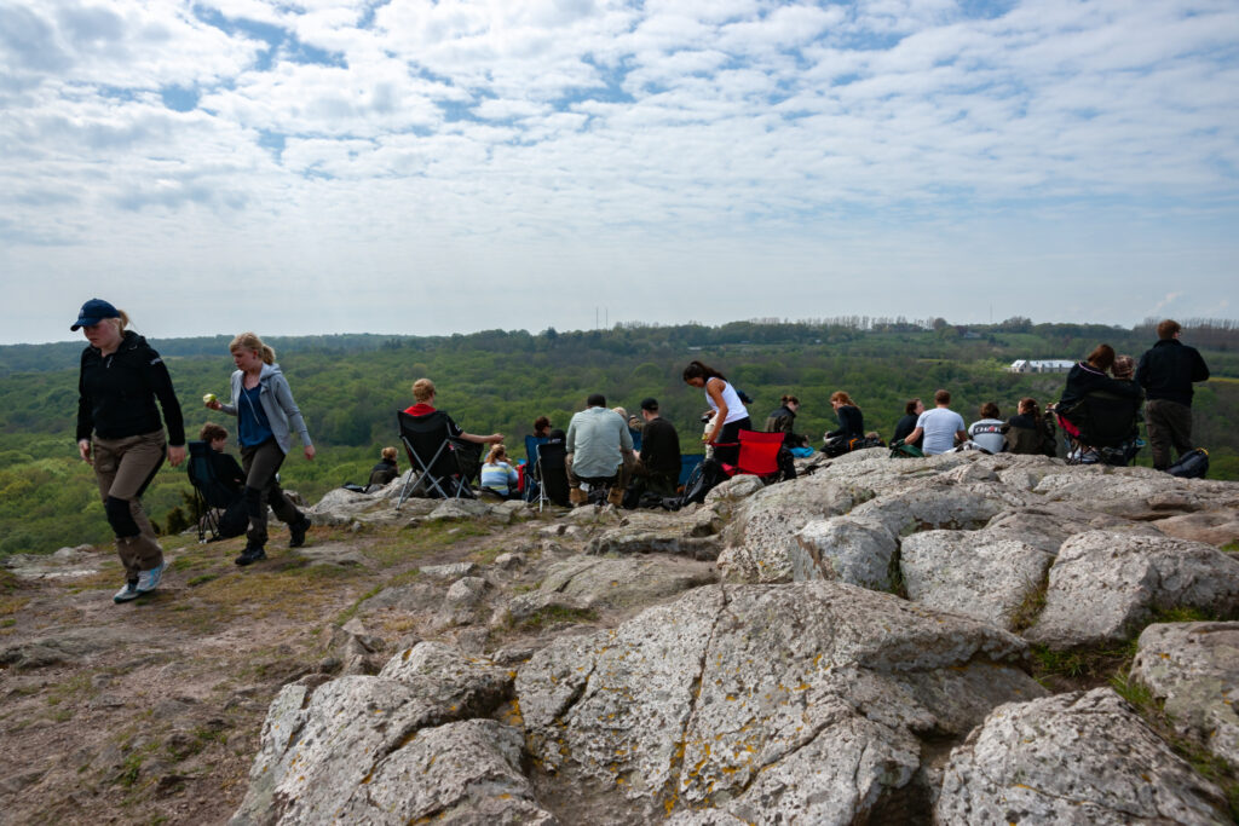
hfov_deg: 73.7
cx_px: 620
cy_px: 413
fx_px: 826
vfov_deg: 53.1
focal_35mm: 24
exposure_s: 1/320
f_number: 11
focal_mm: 24
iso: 200
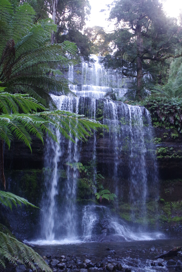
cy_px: 136
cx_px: 91
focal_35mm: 34
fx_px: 258
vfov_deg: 55.8
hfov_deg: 38.9
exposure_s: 1/60
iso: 1600
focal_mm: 23.13
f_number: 5.6
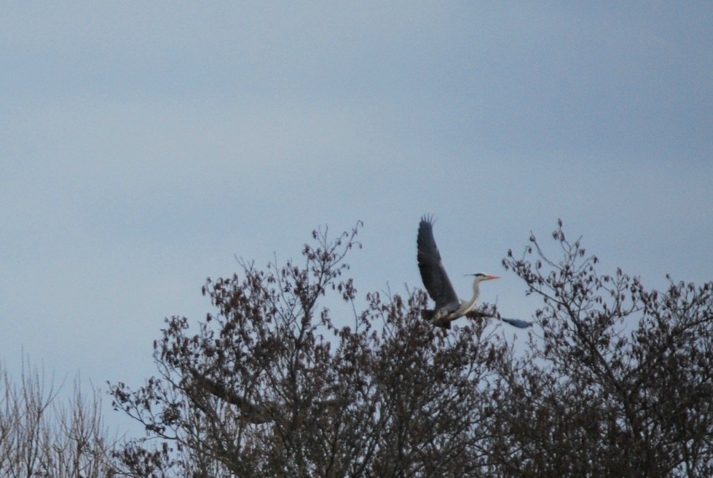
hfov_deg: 7.4
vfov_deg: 5.0
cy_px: 239
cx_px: 356
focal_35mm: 278
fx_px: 5506
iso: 360
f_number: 5.6
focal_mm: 185
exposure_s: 1/500
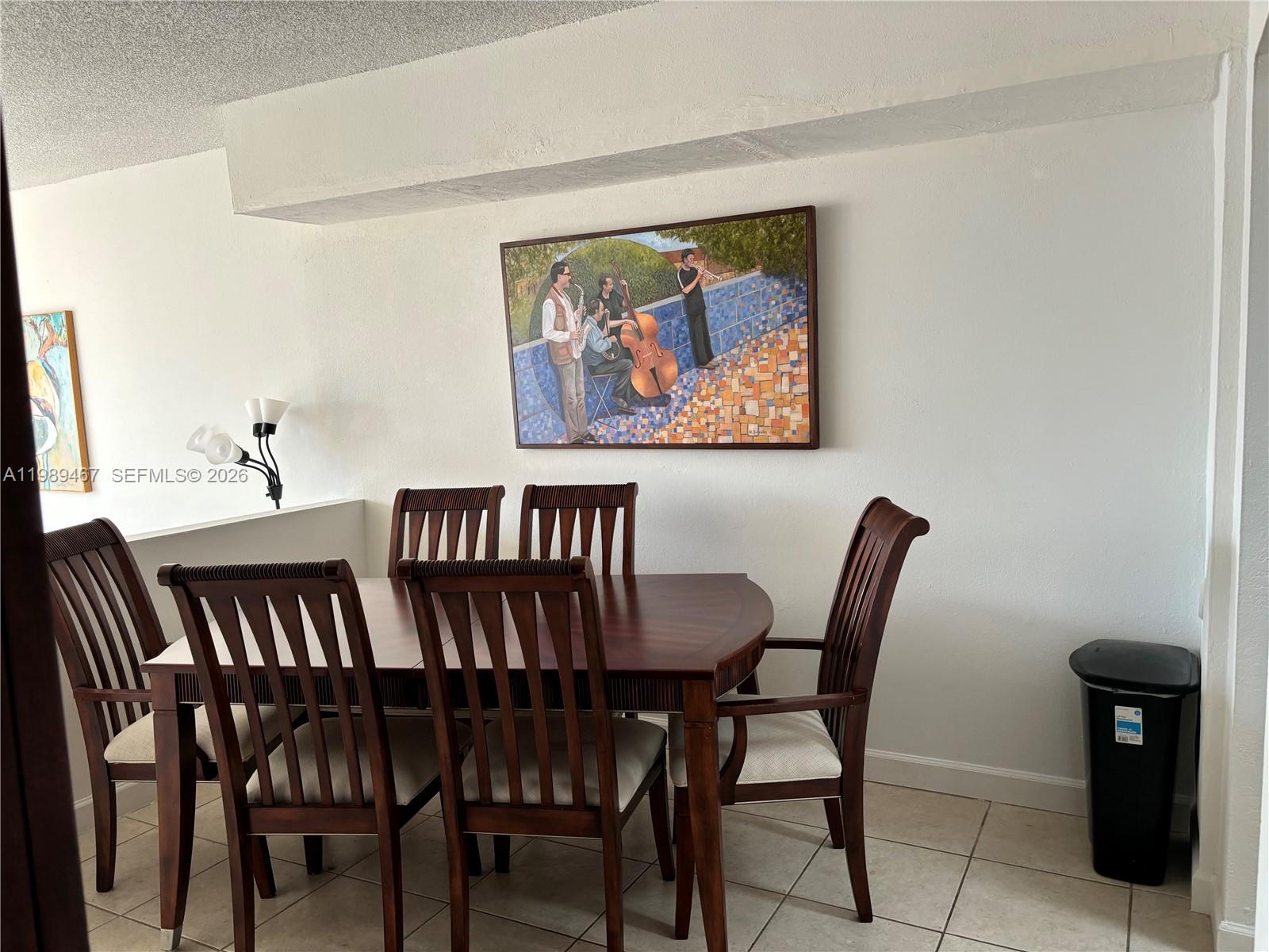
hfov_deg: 67.3
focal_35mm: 26
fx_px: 953
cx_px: 634
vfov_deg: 53.1
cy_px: 476
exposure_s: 1/121
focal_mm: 5.96
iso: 100
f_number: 1.6
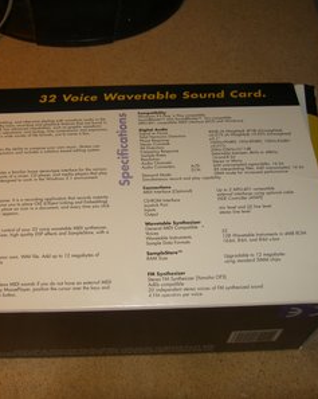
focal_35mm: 50
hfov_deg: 29.8
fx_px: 589
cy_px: 199
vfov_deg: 37.4
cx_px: 82
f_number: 2.8
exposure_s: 1/60
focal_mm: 7.9
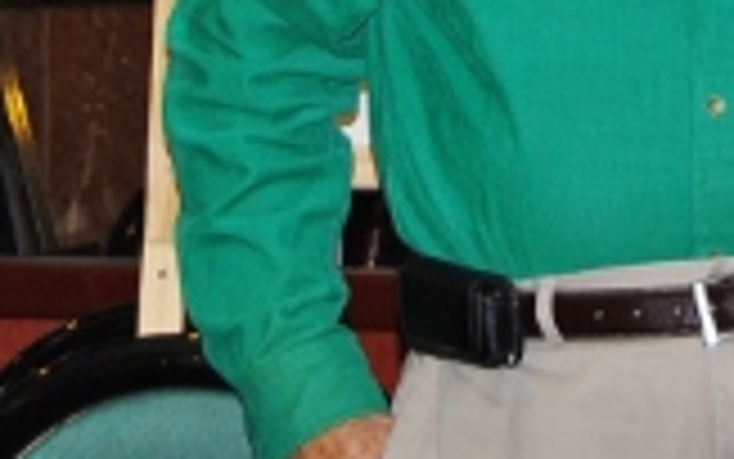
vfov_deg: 4.5
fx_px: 5783
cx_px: 477
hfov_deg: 7.3
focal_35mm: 289
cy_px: -472
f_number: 5.6
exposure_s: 1/60
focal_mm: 48
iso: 200
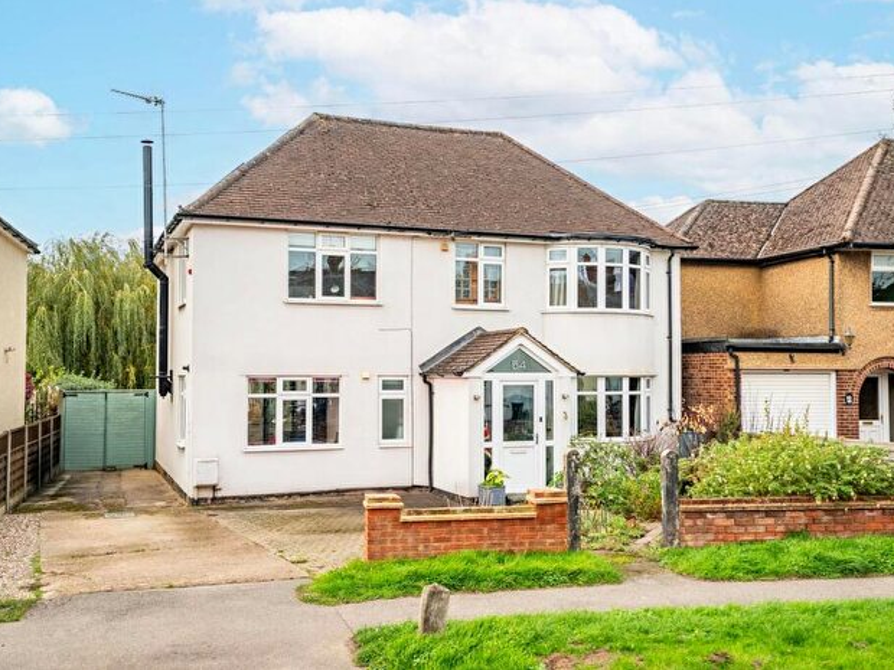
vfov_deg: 37.7
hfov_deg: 49.0
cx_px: 448
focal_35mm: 38
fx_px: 981
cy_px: 334
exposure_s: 1/160
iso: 100
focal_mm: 35
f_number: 4
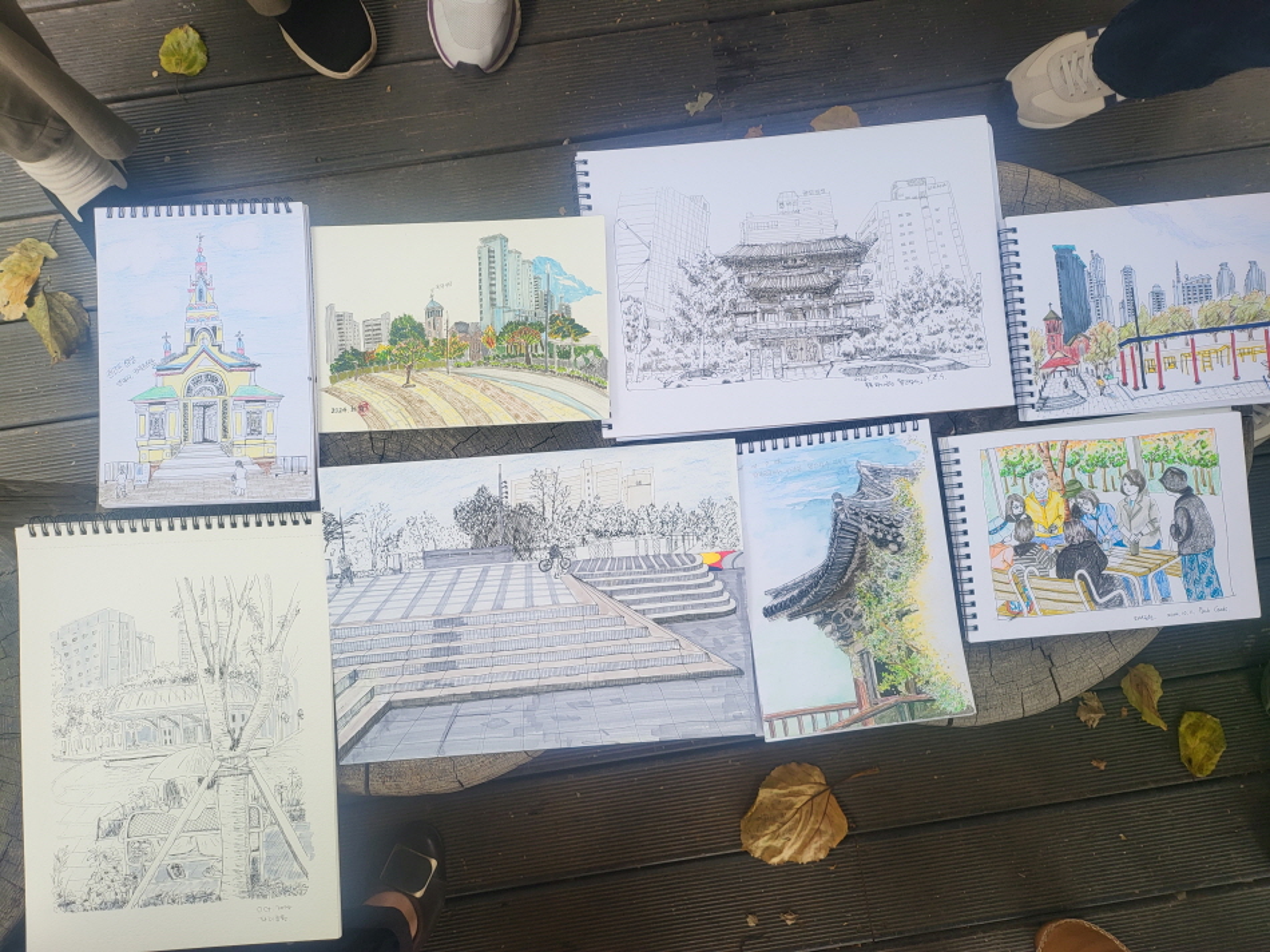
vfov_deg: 56.8
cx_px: 635
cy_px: 476
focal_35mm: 24
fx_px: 880
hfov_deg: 71.6
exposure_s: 1/217
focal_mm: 5
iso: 40
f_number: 1.8
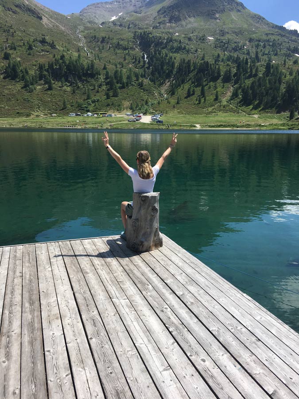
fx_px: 334
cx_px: 150
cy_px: 200
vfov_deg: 61.7
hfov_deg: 48.2
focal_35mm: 29
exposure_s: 1/1326
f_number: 2.2
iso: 25
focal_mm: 4.15
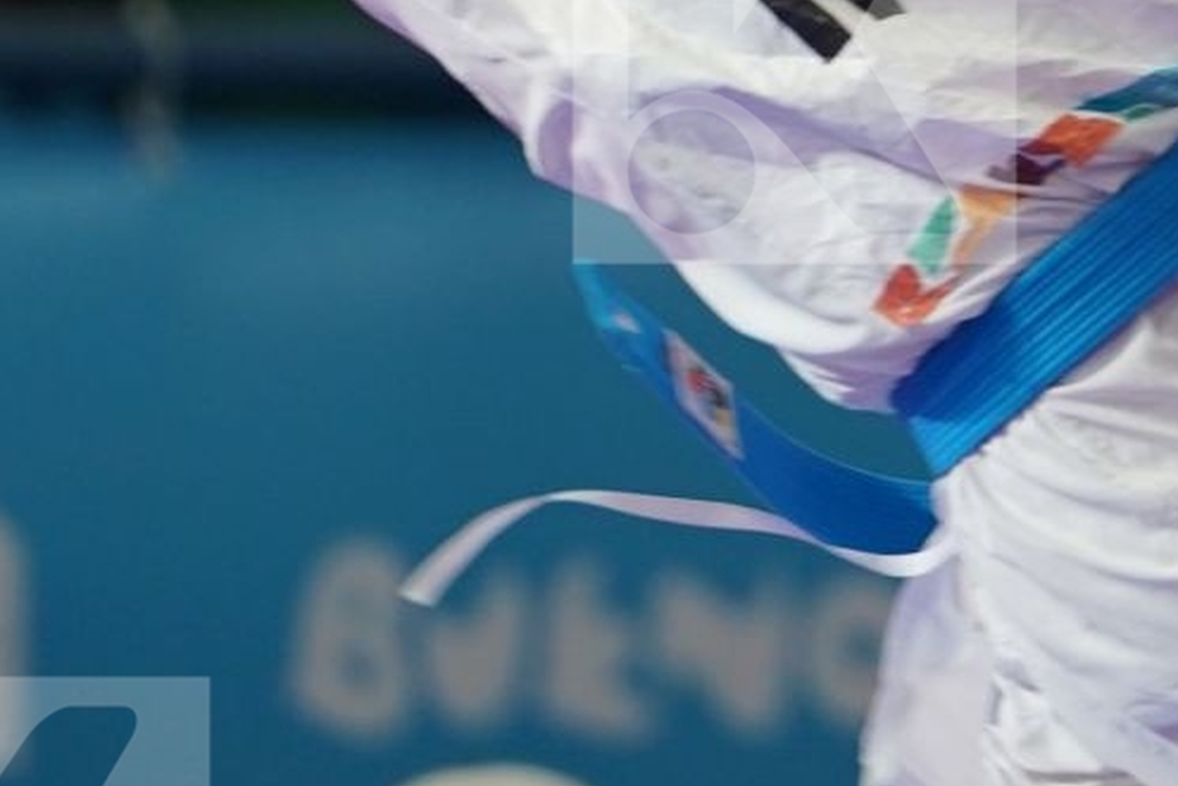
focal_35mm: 1091
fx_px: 35697
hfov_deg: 1.9
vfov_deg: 1.3
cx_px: 1602
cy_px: 48
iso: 640
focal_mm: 200
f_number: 2.8
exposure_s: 1/500
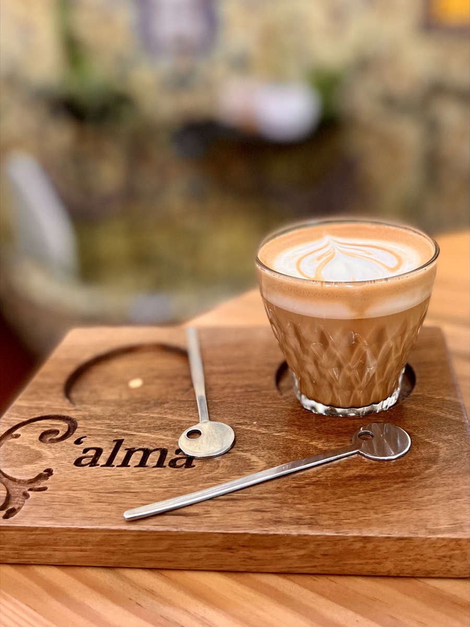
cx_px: 235
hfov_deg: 53.1
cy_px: 314
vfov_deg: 67.3
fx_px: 471
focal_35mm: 26
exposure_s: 1/60
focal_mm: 5.7
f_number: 1.5
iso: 400
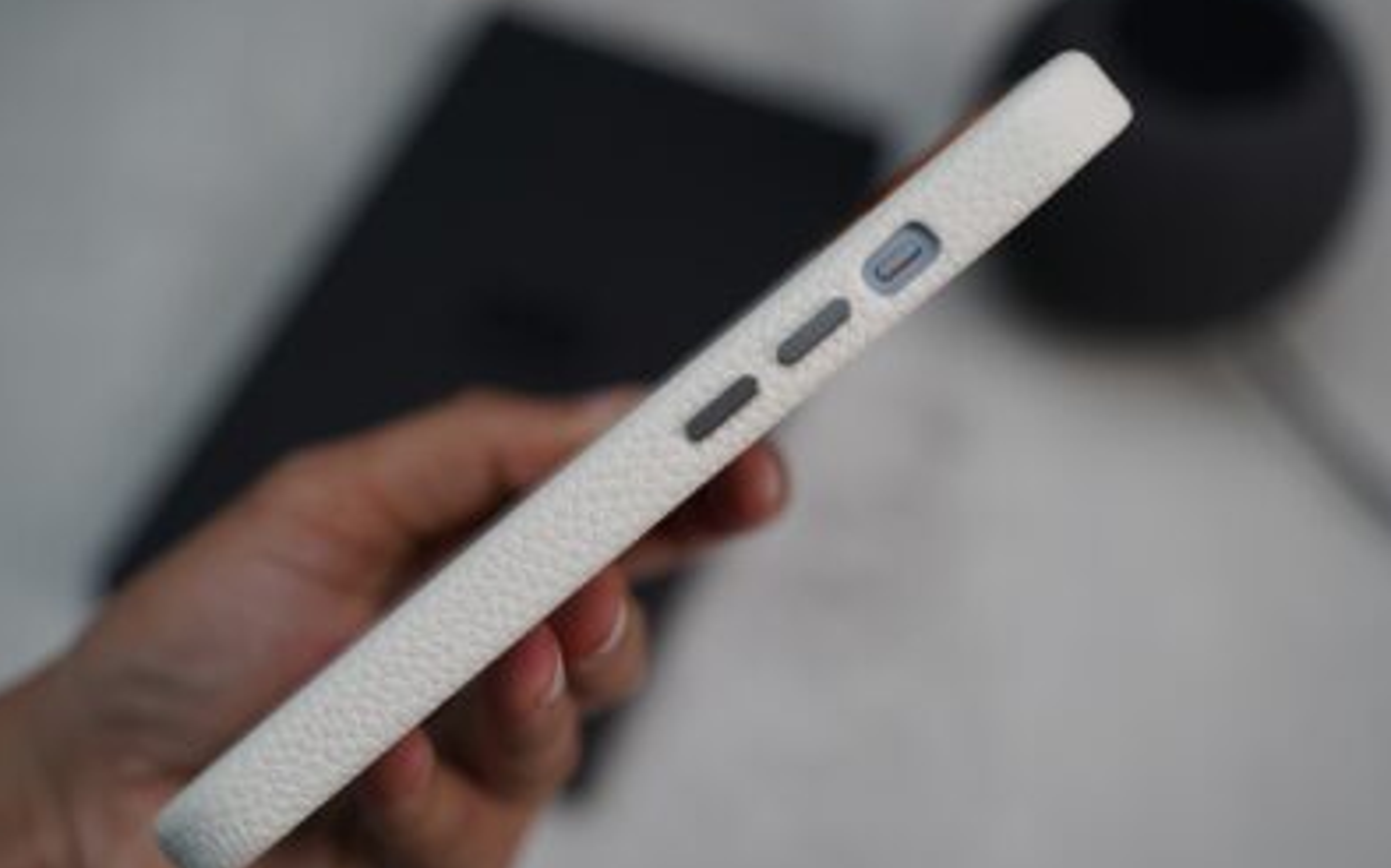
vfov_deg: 22.3
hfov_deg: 35.1
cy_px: 446
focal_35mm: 58
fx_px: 2198
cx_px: 696
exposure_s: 1/60
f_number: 4
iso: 400
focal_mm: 56
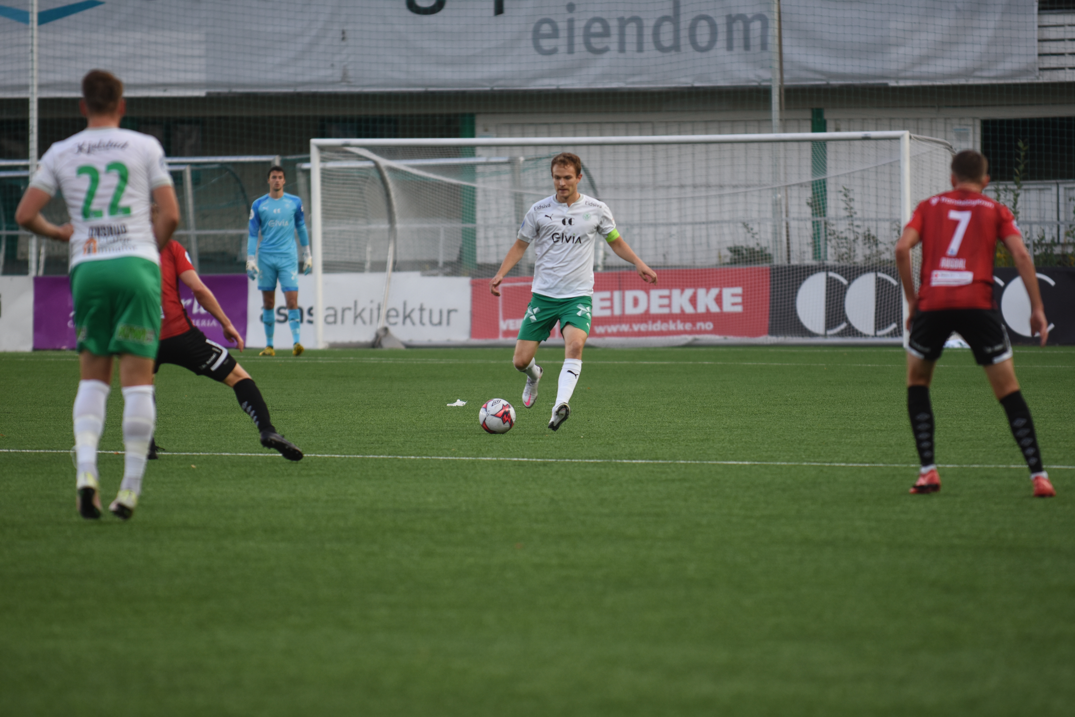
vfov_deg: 4.6
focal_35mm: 300
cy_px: 358
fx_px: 8958
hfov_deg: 6.9
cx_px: 538
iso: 400
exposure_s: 1/640
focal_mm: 200
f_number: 2.8
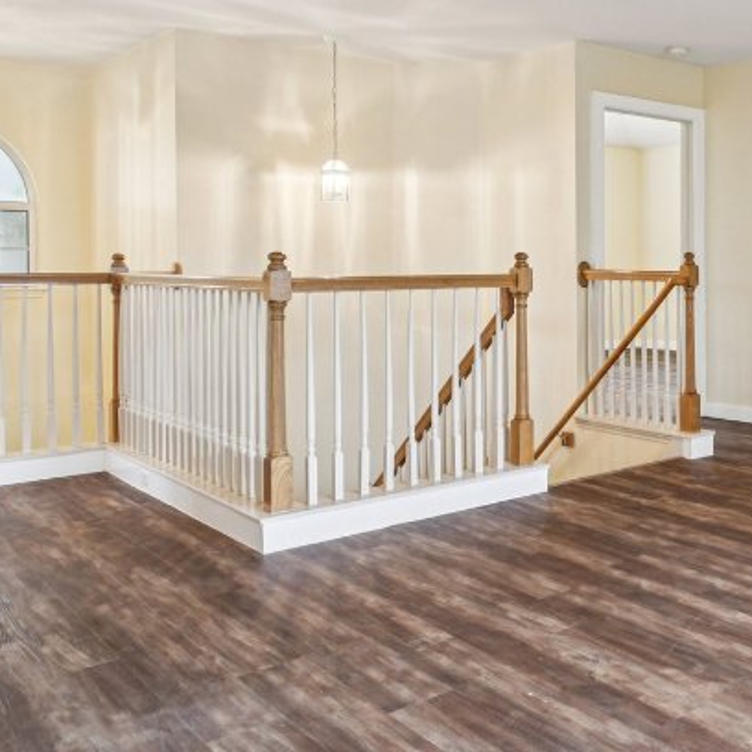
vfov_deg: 45.0
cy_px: 221
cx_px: 809
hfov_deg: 38.7
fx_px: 885
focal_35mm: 36
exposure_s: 1/3.33
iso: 400
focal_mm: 10
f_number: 8
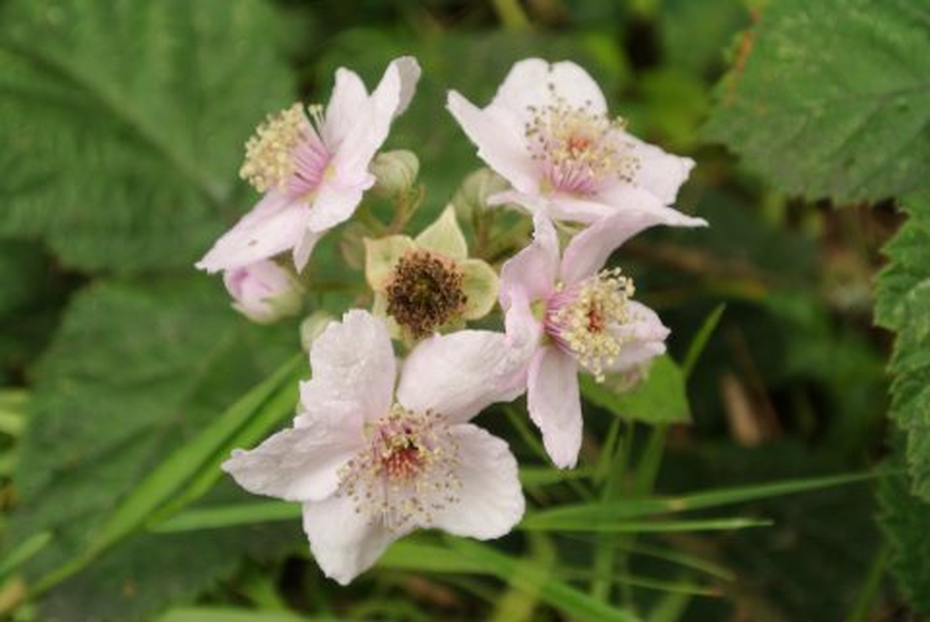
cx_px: 465
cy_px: 311
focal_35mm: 81
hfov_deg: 25.0
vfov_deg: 16.9
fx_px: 2094
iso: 110
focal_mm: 30
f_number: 5.6
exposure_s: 1/125
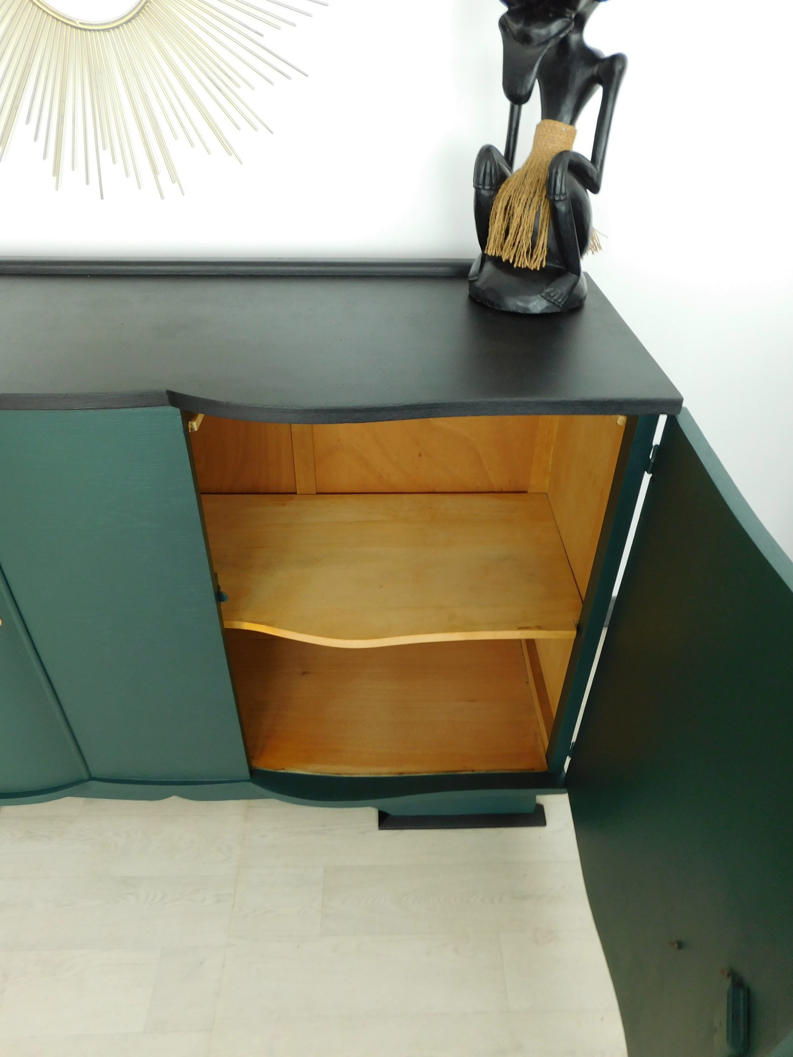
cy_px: 528
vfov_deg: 73.9
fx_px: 703
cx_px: 396
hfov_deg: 58.9
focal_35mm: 23
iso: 125
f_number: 3
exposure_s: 1/6
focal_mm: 4
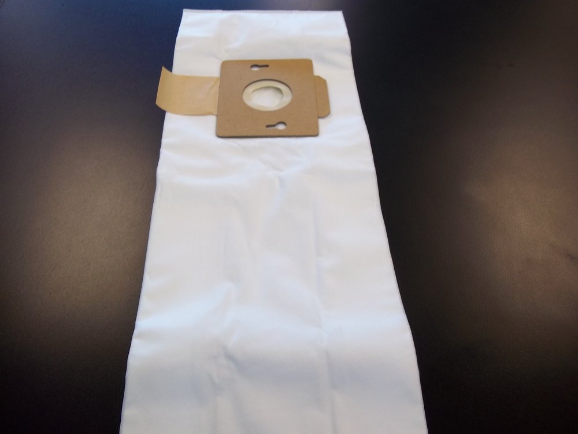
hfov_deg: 56.8
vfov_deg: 44.2
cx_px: 289
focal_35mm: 32
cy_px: 217
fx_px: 534
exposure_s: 1/50
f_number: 2.9
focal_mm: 5.7
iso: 80
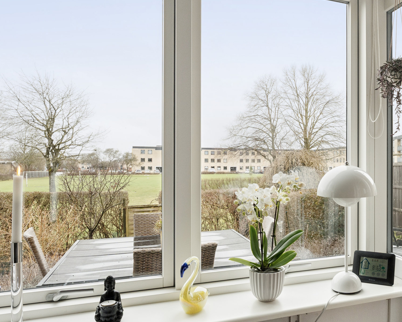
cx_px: 306
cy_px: 177
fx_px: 357
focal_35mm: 30
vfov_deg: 48.4
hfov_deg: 55.7
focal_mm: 16
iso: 800
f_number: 11
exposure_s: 1/60
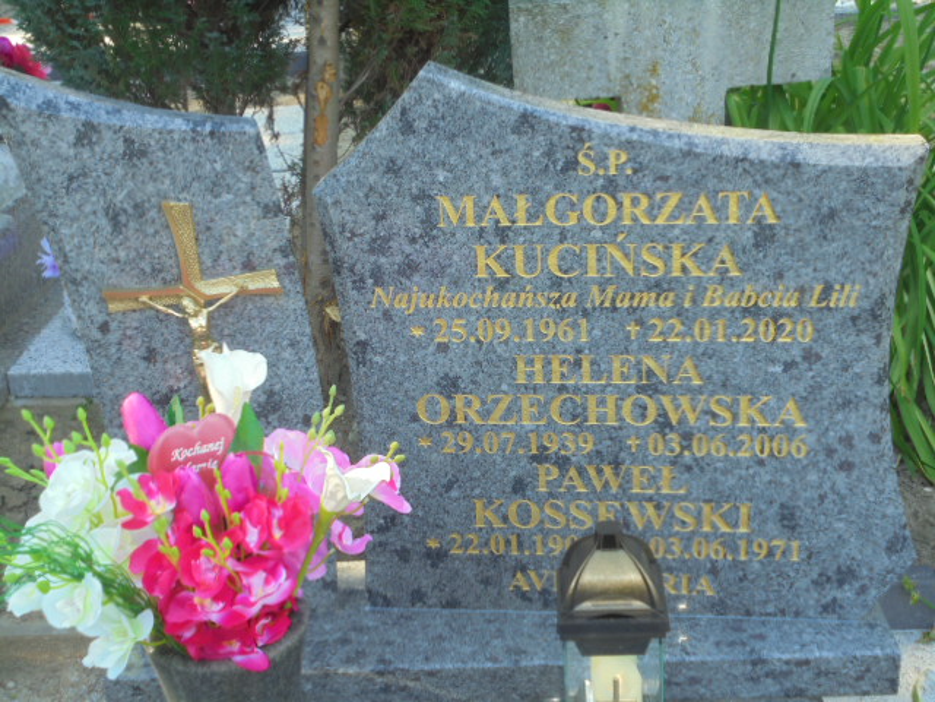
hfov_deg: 38.9
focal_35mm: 49
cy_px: 351
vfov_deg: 29.7
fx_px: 1324
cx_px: 468
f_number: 4.8
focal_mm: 8.9
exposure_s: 1/40
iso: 100
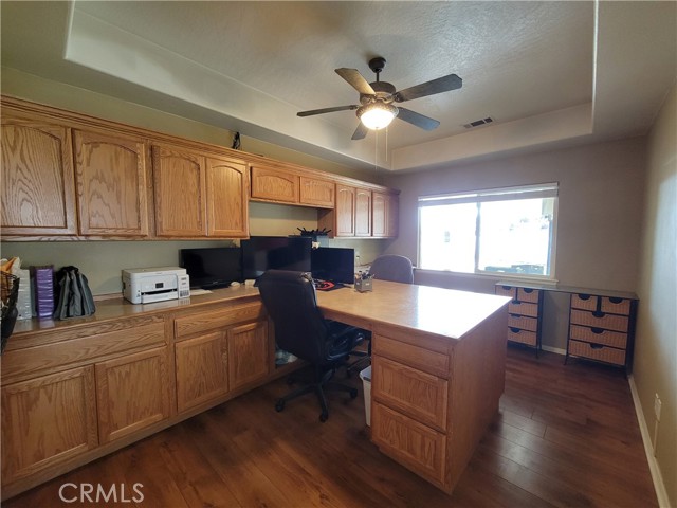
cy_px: 254
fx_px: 254
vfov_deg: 89.9
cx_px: 338
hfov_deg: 106.2
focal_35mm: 13
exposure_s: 1/60
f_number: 2.2
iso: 400
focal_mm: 2.2
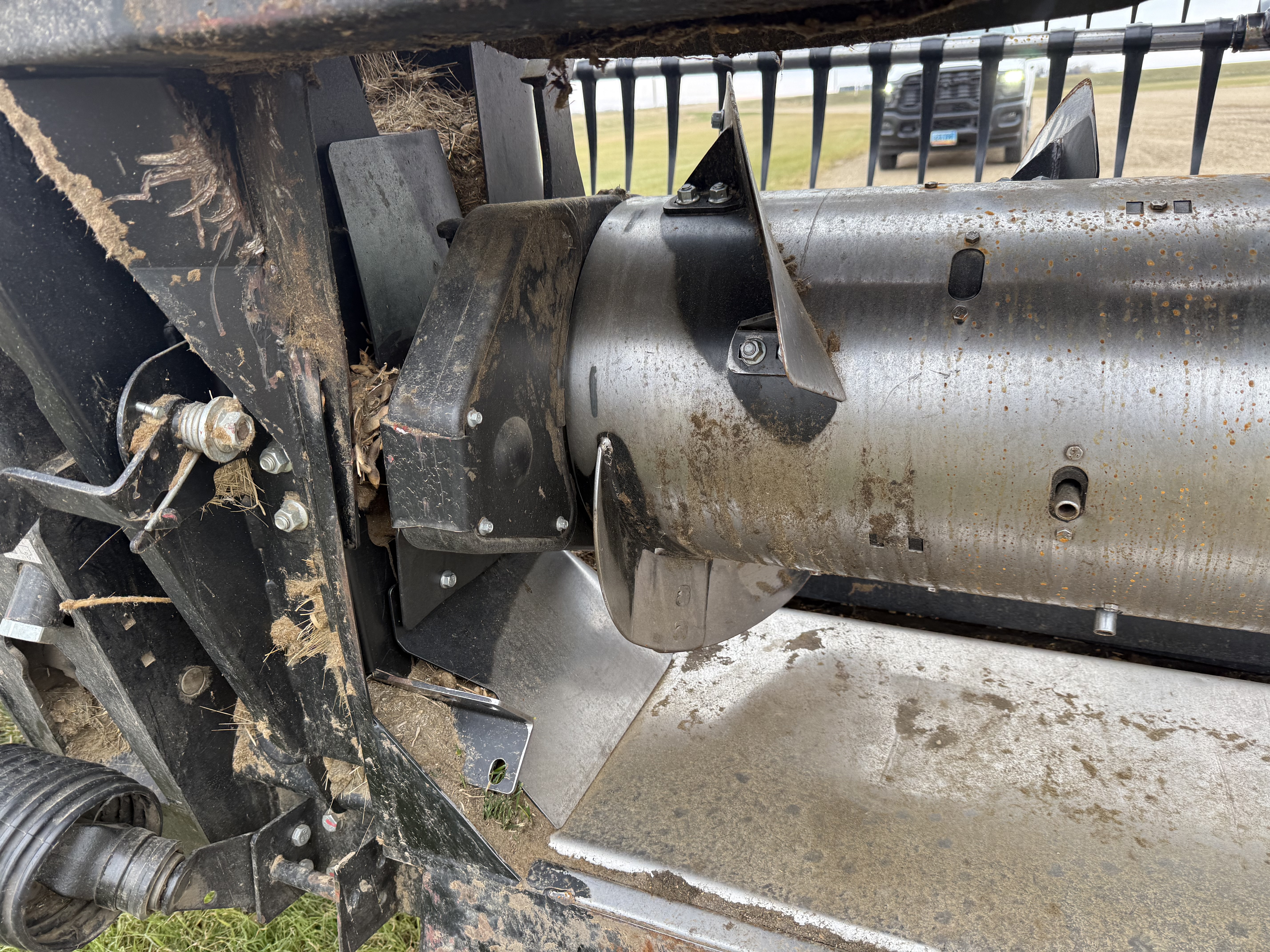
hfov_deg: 71.6
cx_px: 635
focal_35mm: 24
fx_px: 881
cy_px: 476
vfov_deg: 56.8
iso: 64
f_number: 1.78
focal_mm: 6.76
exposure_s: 1/138
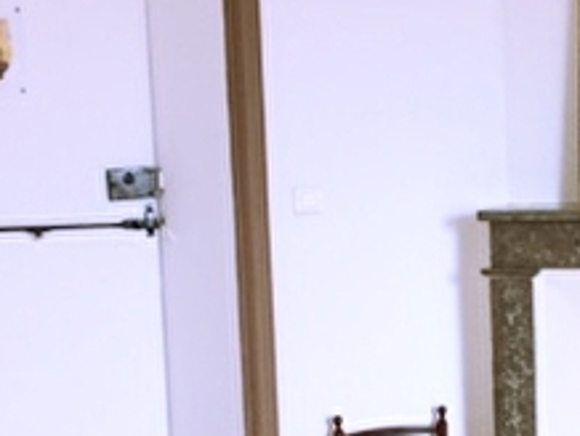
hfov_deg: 20.8
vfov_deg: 16.1
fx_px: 1543
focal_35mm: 92
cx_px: 544
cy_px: 295
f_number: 2.2
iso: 40
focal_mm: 4.15
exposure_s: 1/33
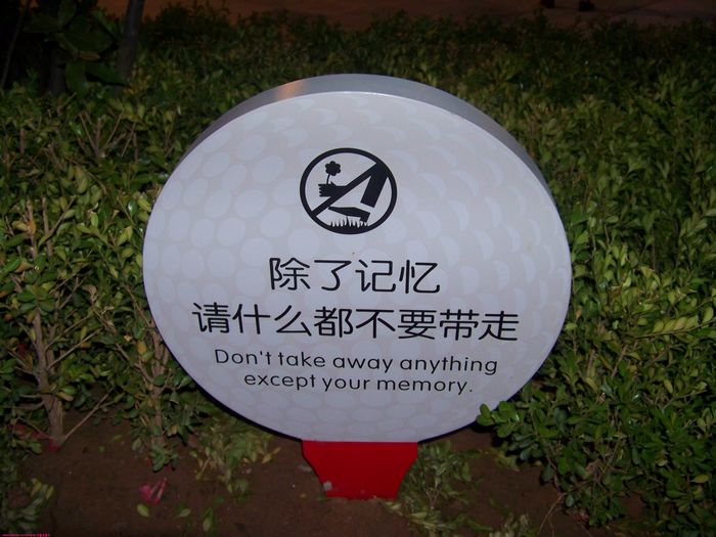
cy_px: 268
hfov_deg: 51.4
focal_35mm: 36
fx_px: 745
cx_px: 358
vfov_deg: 39.7
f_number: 2.8
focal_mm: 5.85
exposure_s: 1/30
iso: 200
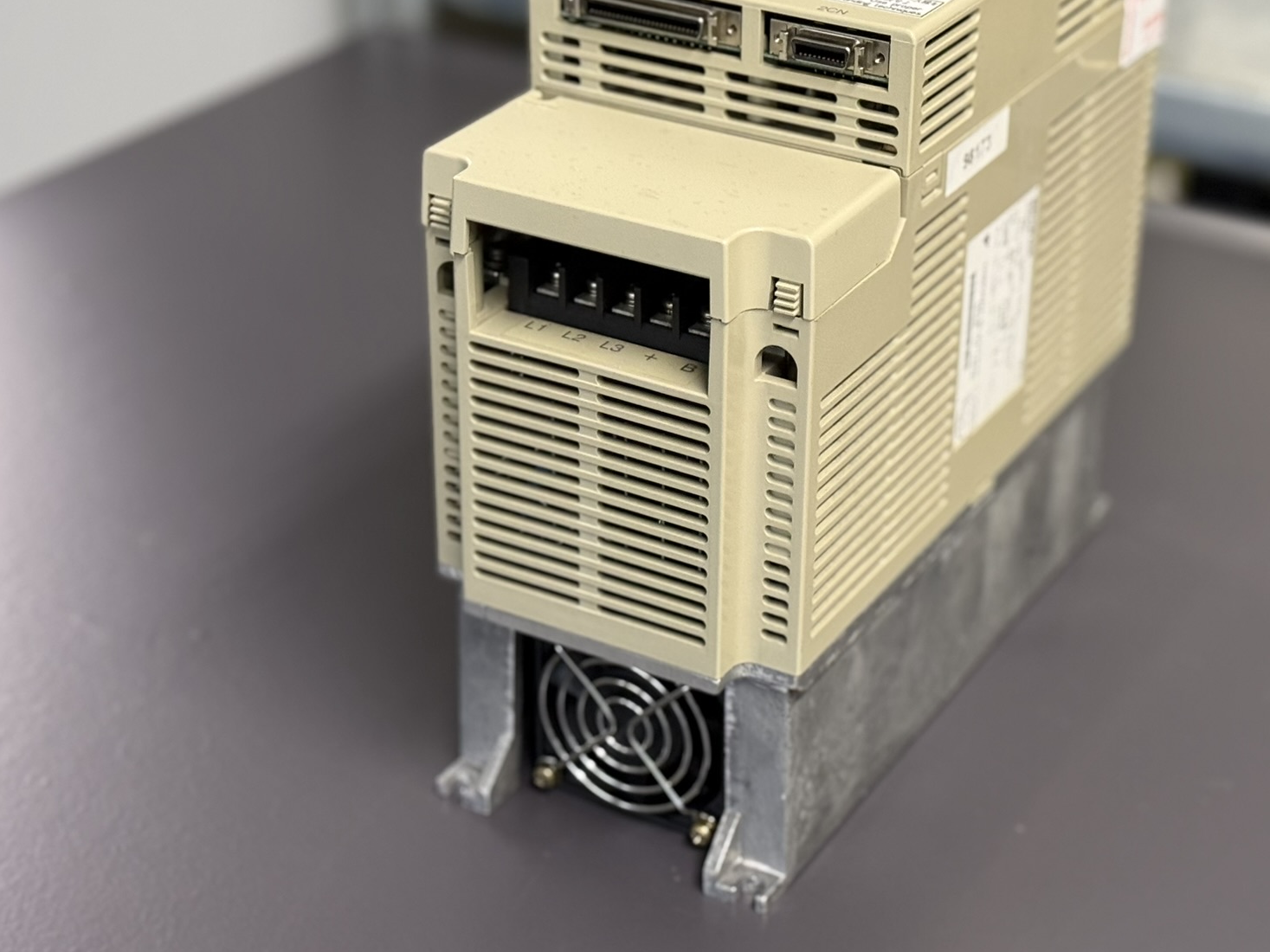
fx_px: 2458
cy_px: 400
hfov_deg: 28.9
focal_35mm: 67
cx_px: 778
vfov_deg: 21.9
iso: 250
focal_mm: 6.76
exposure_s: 1/50
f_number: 1.78
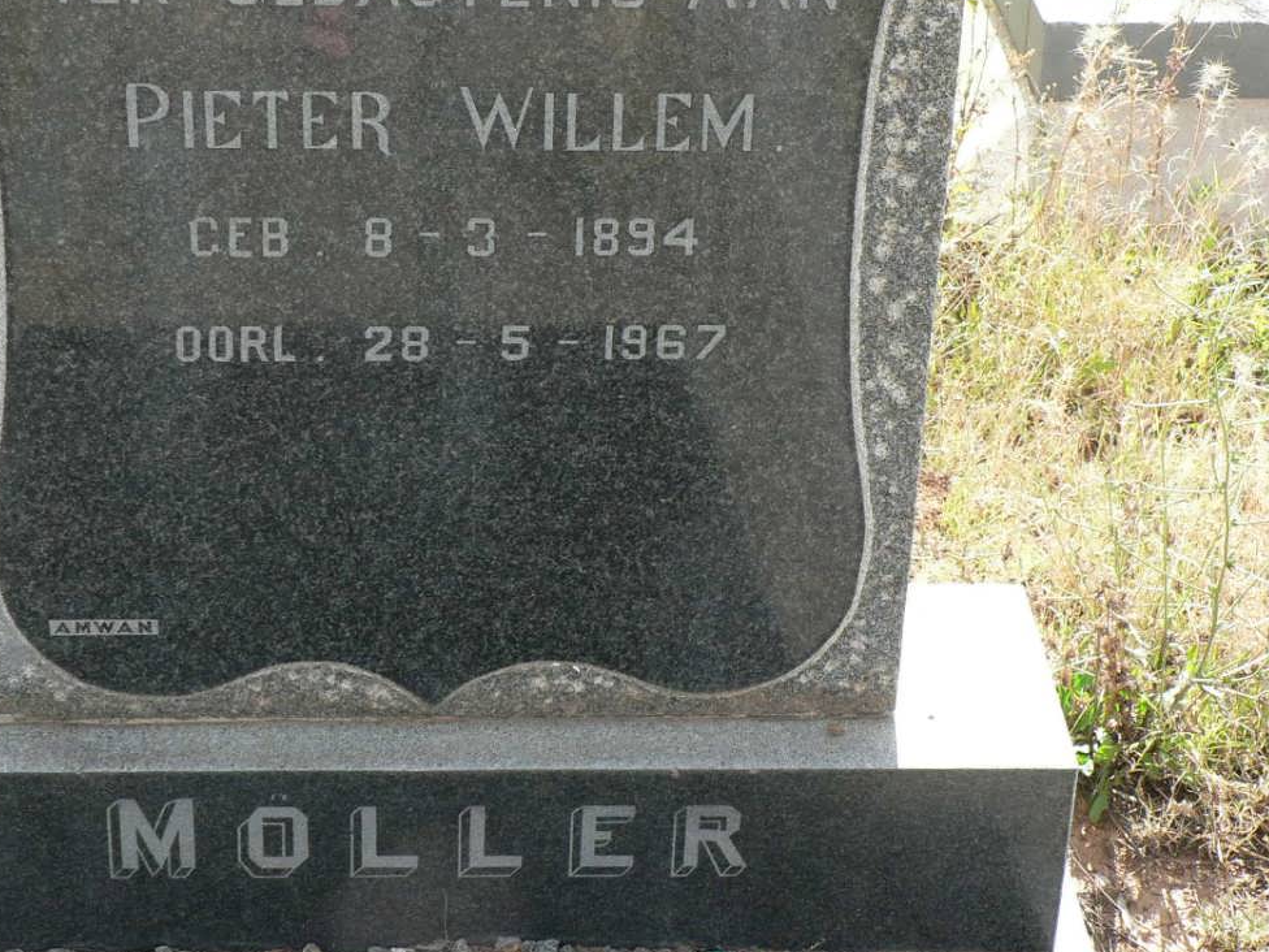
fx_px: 2749
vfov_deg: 19.6
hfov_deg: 26.0
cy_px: 402
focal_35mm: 75
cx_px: 573
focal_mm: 10.2
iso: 100
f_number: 4
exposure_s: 1/200
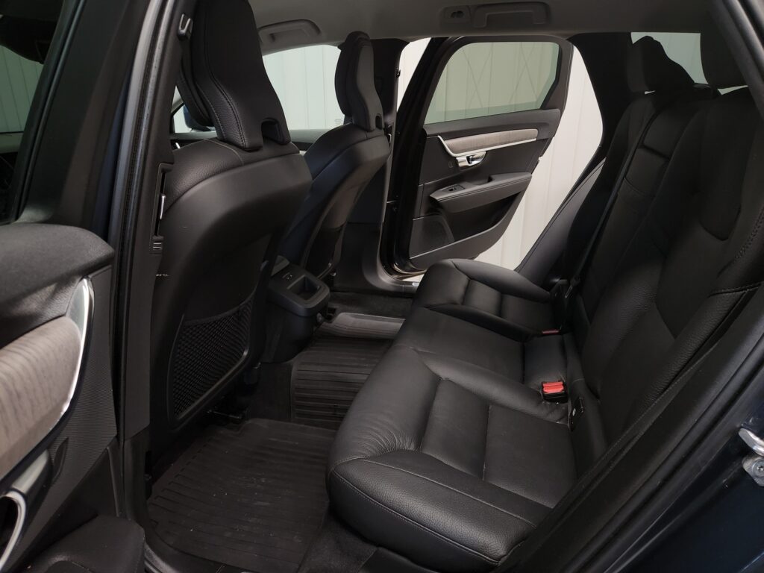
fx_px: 508
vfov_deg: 58.9
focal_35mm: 23
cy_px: 286
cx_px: 382
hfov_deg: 73.9
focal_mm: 5.4
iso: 250
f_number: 1.8
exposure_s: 1/100
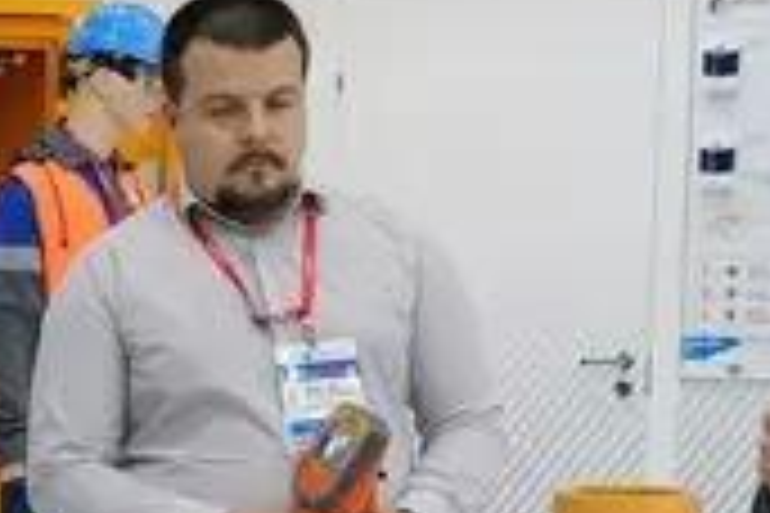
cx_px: -437
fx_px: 2695
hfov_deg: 14.9
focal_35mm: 126
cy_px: 628
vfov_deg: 10.7
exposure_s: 1/125
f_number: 3.6
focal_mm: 18
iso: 320
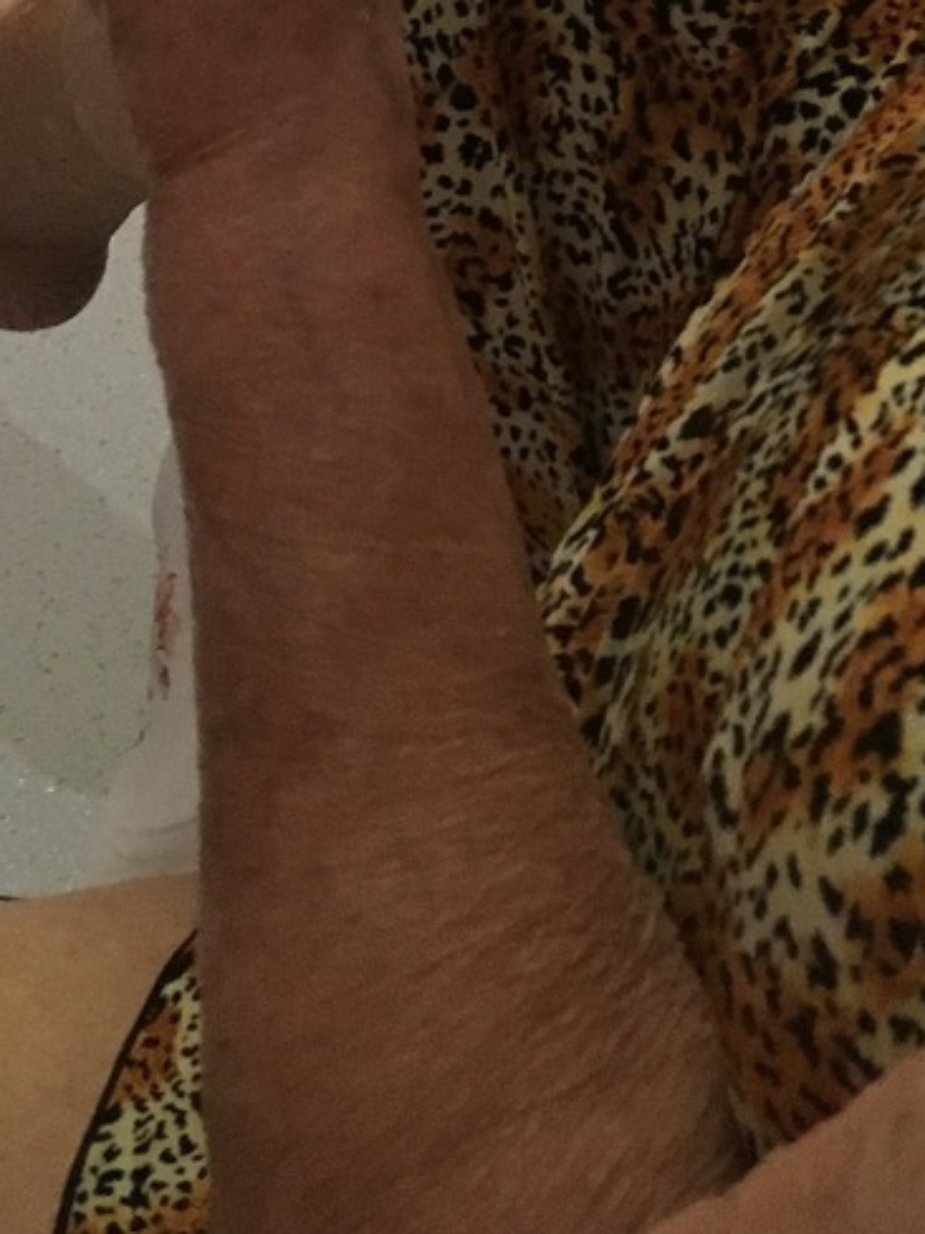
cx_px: 680
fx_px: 3385
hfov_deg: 15.5
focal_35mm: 95
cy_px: -678
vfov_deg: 18.1
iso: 200
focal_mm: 4.15
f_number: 2.2
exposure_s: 1/24
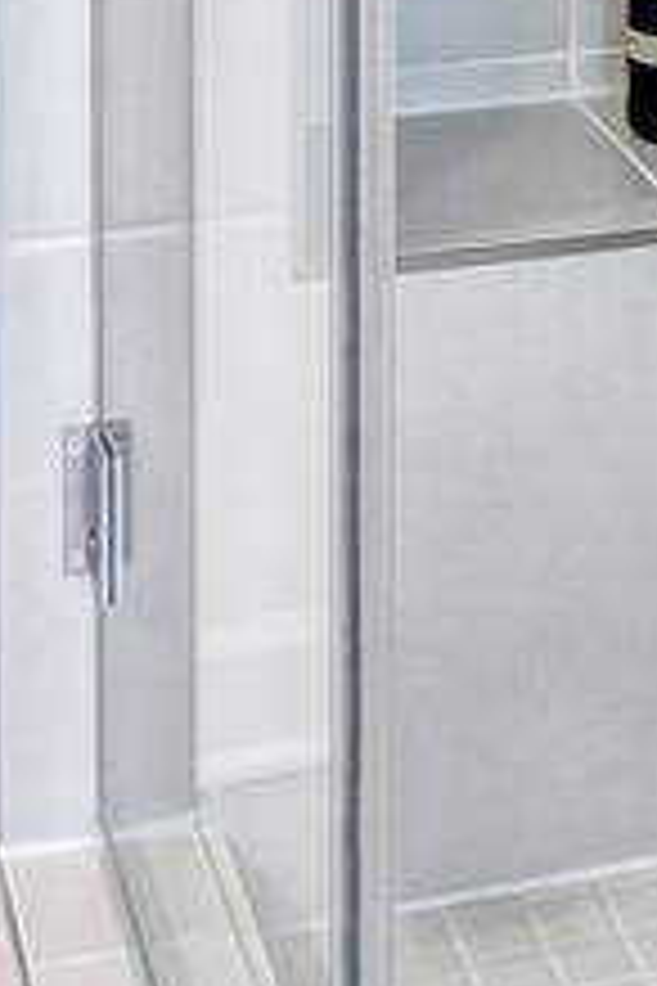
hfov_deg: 11.9
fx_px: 3066
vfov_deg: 15.9
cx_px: 873
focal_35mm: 112
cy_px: -716
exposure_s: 1/200
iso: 1250
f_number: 7.1
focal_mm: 16
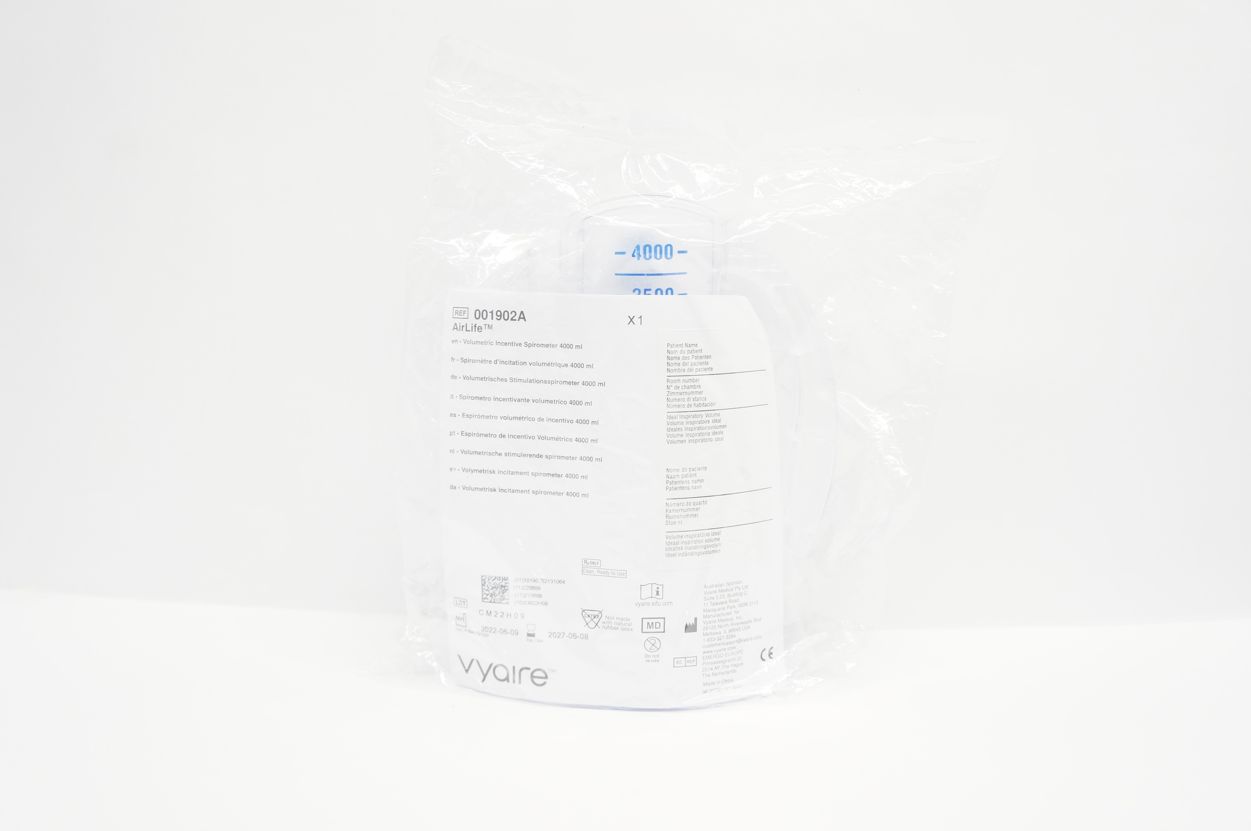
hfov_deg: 53.2
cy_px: 416
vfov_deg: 36.8
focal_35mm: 36
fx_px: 1250
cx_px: 626
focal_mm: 24
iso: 800
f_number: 6.3
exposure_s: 1/60
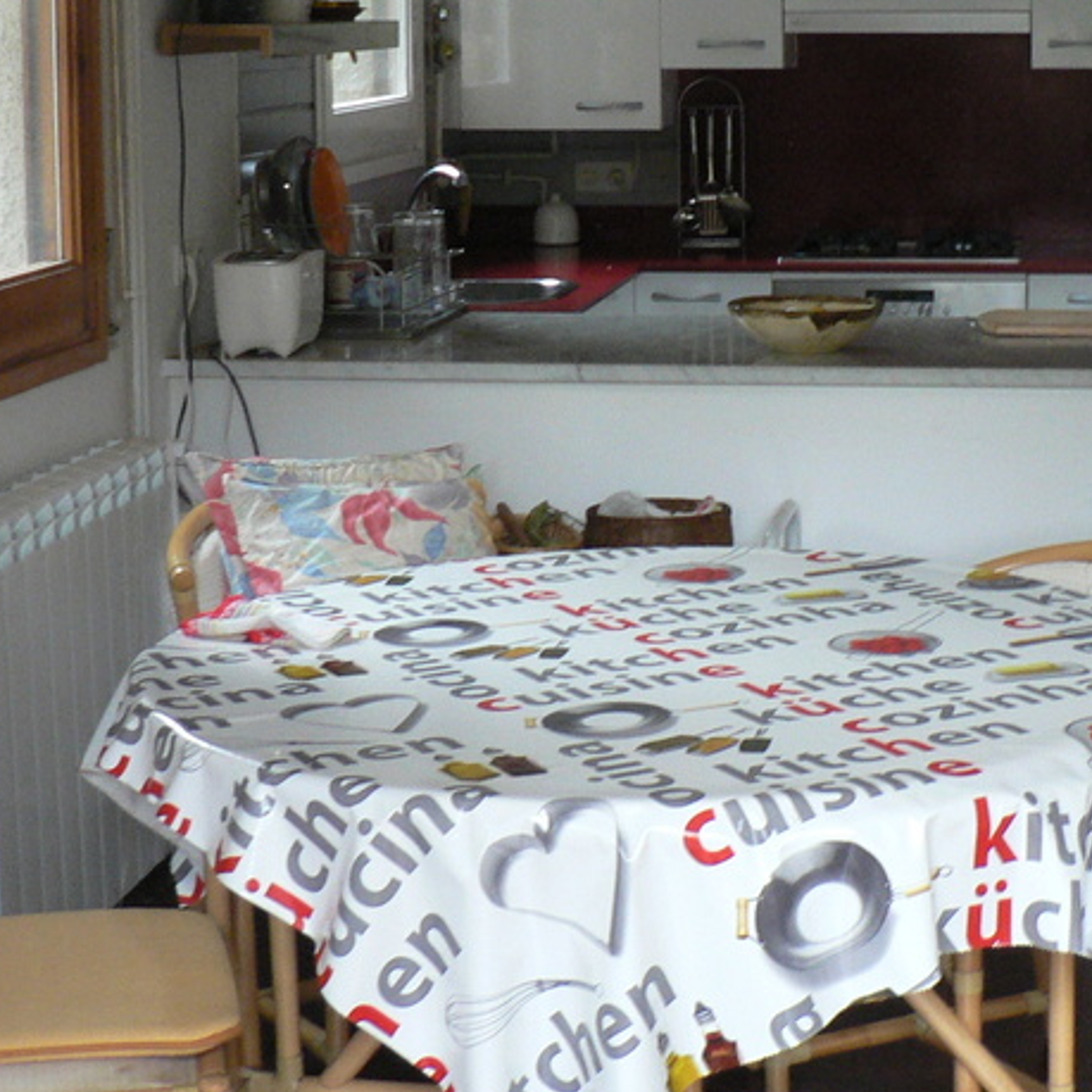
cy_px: 269
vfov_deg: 24.1
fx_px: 2534
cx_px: 840
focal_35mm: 71
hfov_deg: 24.0
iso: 200
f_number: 2.8
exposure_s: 1/15
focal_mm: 6
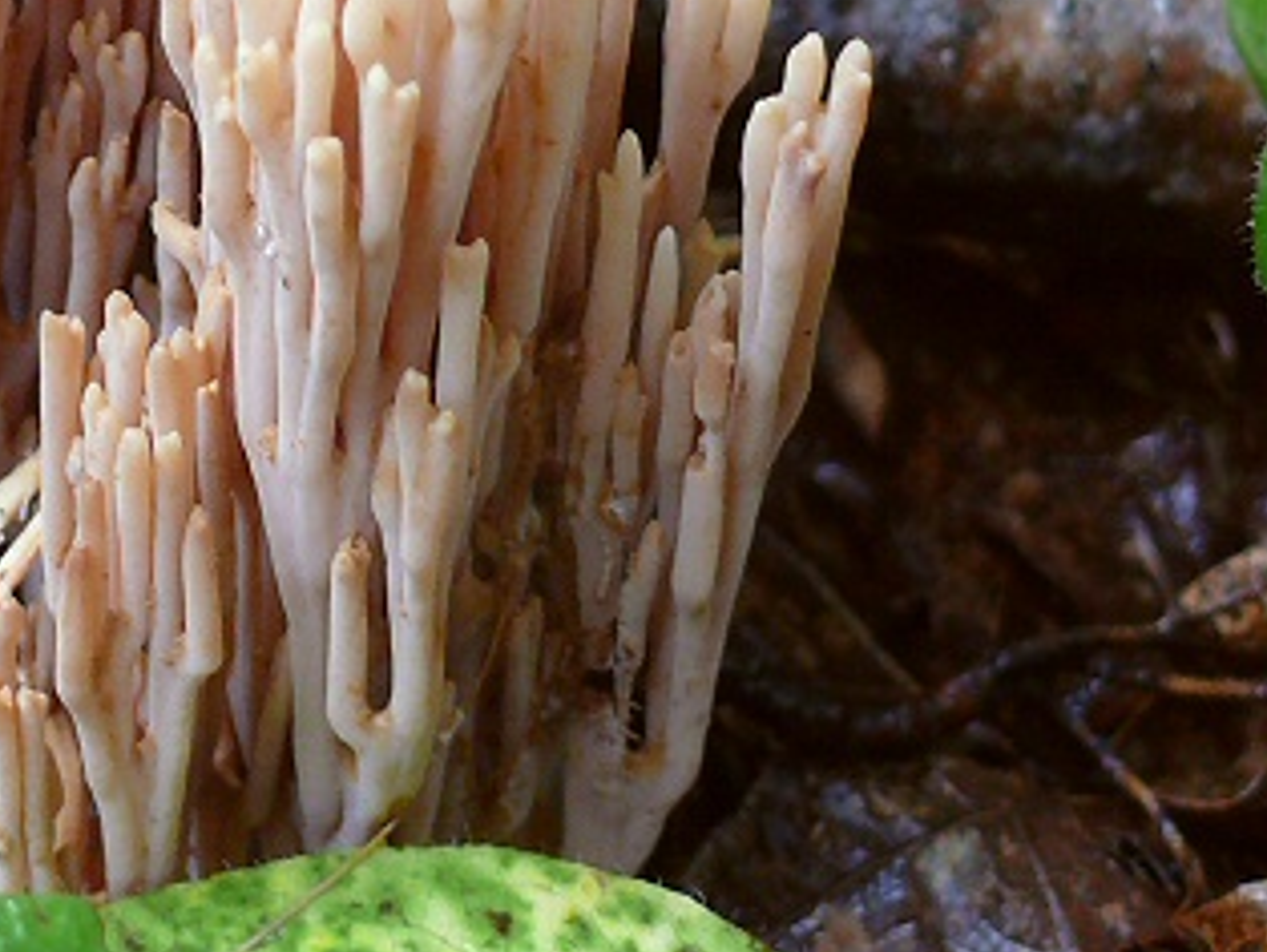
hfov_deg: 24.0
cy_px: 58
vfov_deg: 18.5
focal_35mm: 78
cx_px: 36
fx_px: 2857
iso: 125
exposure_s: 1/30
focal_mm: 7.4
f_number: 2.8
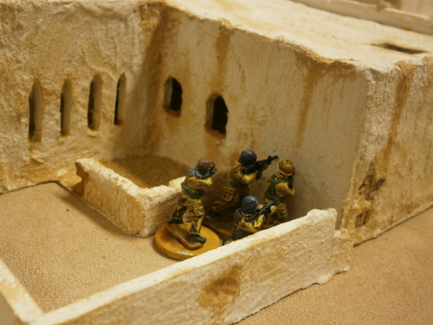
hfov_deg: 40.4
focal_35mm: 47
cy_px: 162
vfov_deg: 30.9
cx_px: 216
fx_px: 588
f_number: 3.4
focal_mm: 8.3
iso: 200
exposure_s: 1/30
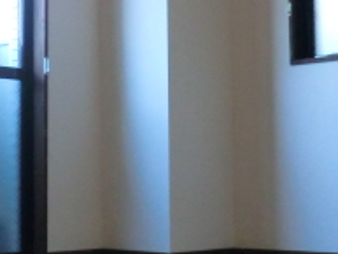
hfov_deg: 20.4
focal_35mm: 96
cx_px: 152
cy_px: 124
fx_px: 938
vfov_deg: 15.4
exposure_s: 1/60
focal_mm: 5.2
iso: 400
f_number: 3.5
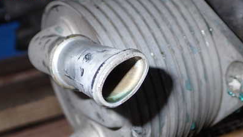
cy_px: 123
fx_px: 399
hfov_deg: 33.8
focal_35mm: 62
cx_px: 130
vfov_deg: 19.0
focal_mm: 6.83
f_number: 8
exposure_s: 1/40
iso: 200
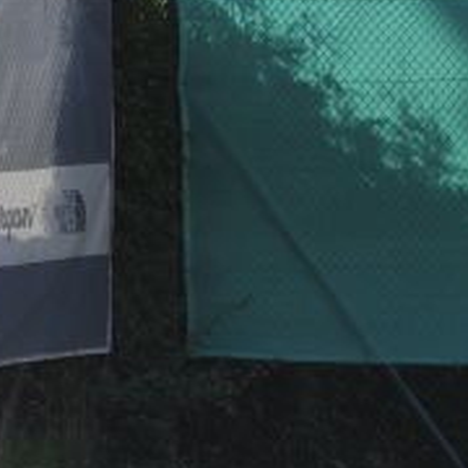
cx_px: -81
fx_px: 10879
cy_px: 686
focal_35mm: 711
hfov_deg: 2.5
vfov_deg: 2.5
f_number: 5.6
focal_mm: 105
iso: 250
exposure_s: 1/500
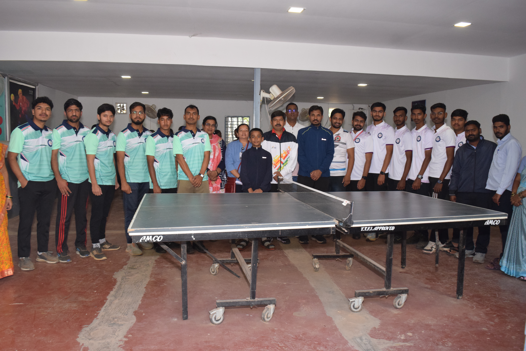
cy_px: 176
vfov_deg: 47.9
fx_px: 394
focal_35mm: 27
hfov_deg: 67.4
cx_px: 263
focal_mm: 18
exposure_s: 1/125
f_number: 5.6
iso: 1600
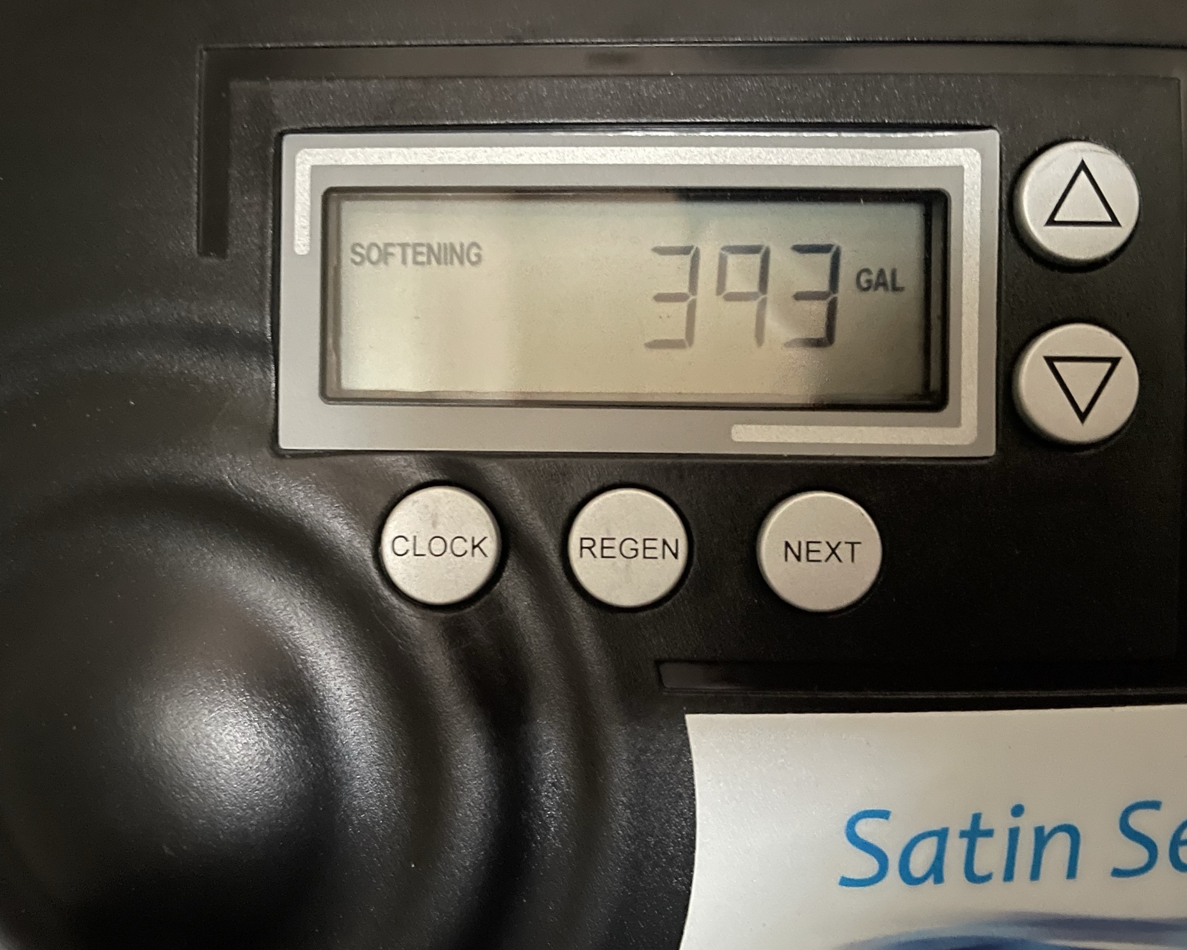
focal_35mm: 28
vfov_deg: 51.5
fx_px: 984
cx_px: 557
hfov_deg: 62.2
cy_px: 466
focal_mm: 4.2
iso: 640
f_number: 1.6
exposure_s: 1/7
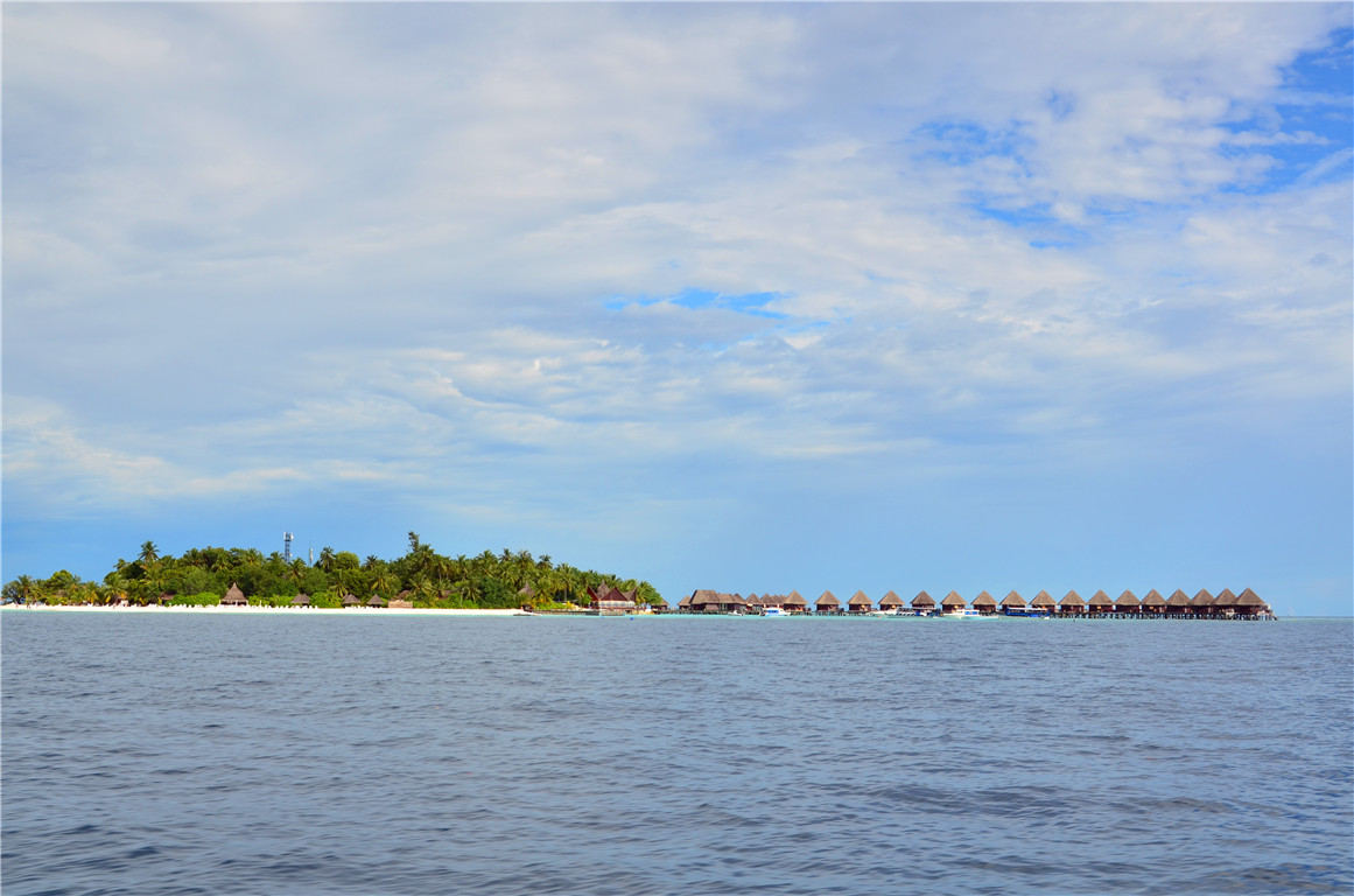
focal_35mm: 46
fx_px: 1745
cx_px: 677
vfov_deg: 28.8
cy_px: 448
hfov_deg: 42.4
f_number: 9
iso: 100
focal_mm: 31
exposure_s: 1/320
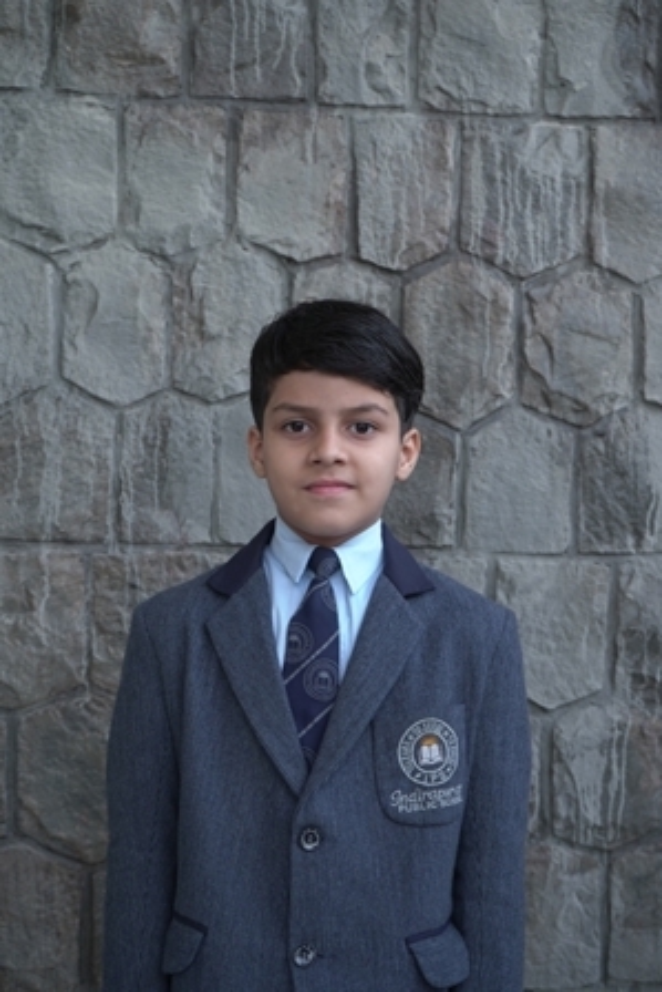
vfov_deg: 32.4
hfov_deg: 21.9
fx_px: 1709
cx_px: 331
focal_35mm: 62
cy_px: 496
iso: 400
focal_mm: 62
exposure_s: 1/125
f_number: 7.1
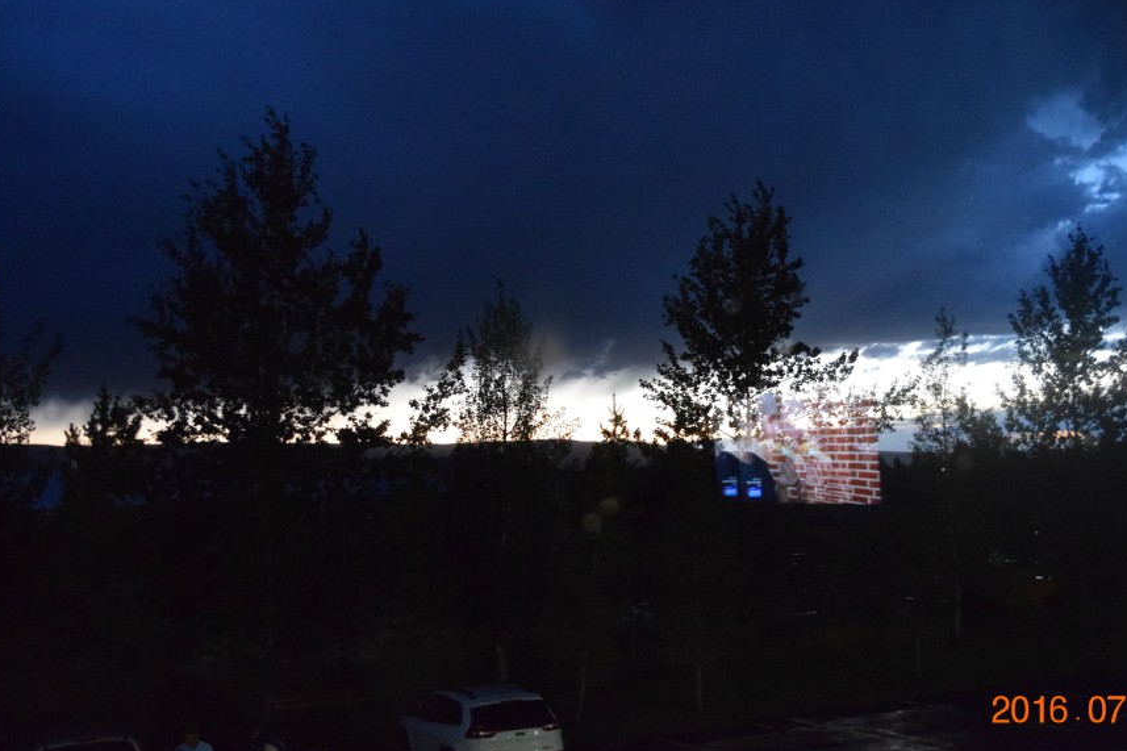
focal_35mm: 43
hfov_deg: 45.3
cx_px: 638
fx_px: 1346
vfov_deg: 31.1
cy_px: 329
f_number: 4
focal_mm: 24
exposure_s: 1/30
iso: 6400
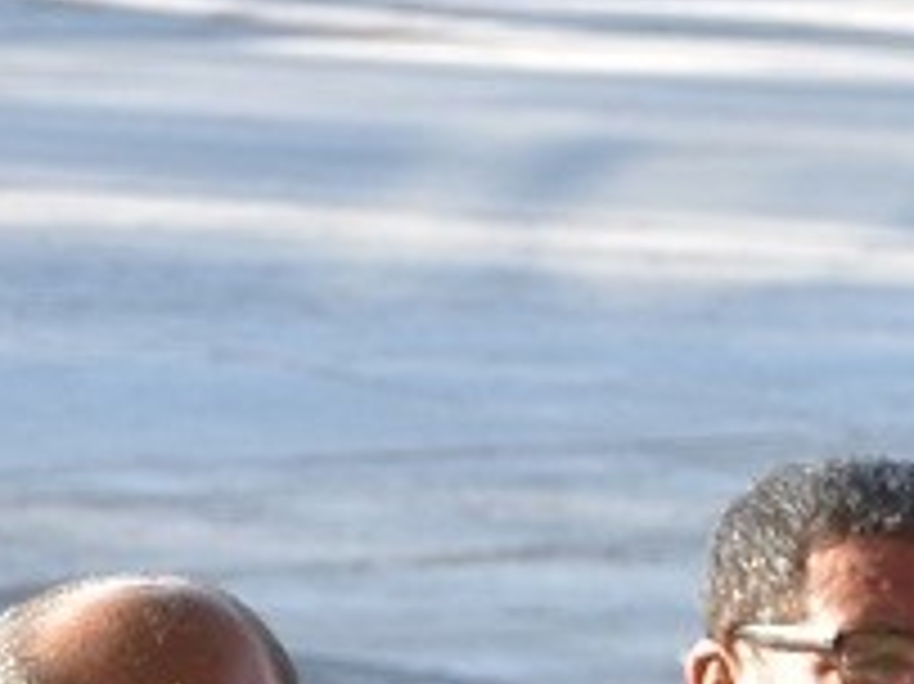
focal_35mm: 335
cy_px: 1314
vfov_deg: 4.4
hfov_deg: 5.8
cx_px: 1738
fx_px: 8853
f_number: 5.6
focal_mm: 45
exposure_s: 1/125
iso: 200
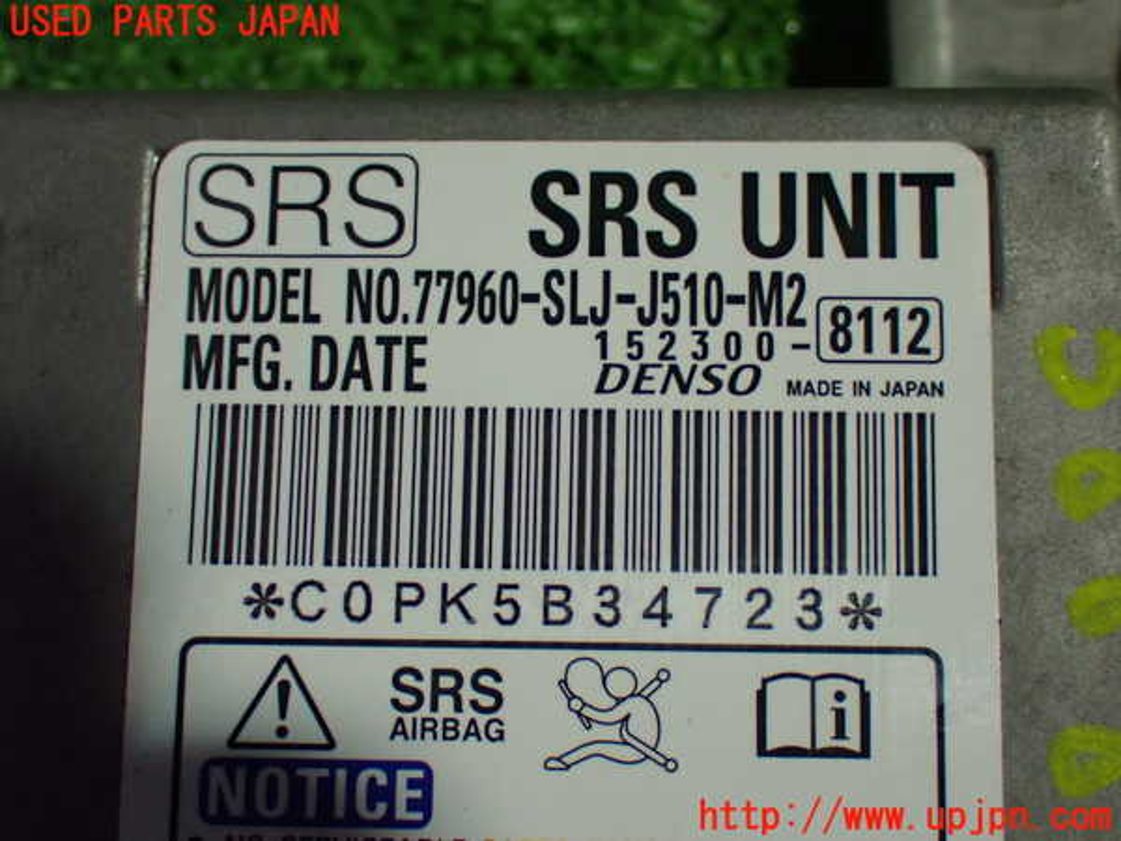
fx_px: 1878
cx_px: 560
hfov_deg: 33.2
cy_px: 420
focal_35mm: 58
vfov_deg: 25.2
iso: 1000
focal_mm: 10.35
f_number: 3.5
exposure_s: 1/60
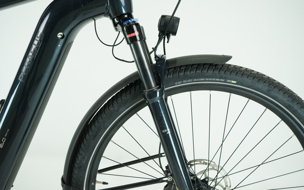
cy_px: 88
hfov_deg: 58.1
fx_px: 273
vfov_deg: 38.3
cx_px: 151
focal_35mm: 33
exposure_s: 1/200
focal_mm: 32
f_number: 6.3
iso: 2500
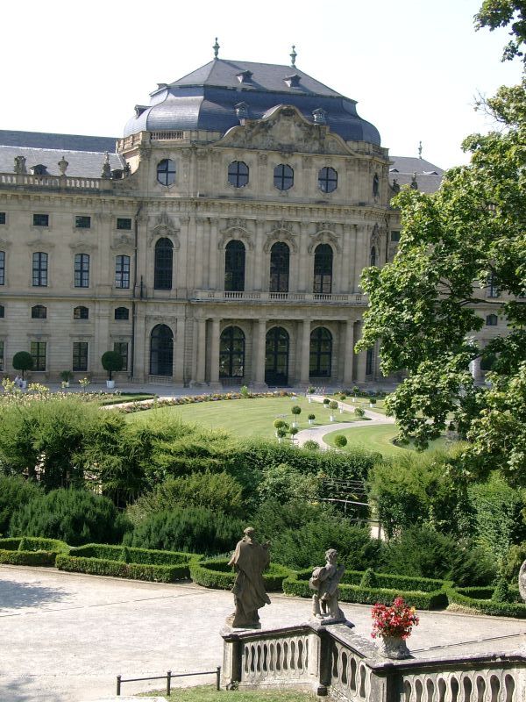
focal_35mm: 57
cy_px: 351
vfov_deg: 33.8
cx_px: 263
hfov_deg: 25.7
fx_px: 1155
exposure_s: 1/318
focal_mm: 11.76
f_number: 4
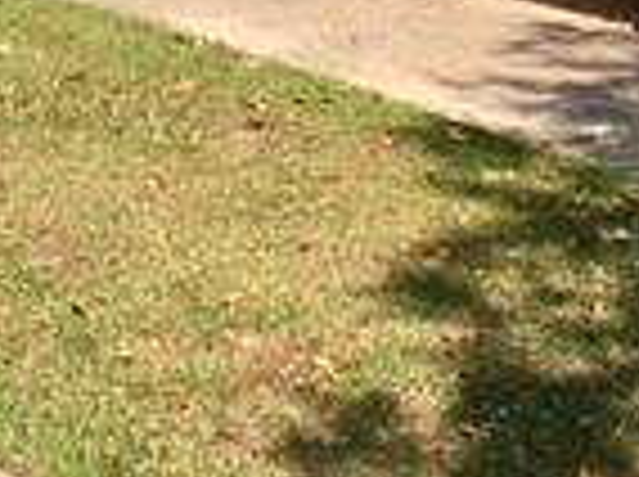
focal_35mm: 131
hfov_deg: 15.1
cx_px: 248
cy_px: -495
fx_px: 2414
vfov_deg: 10.3
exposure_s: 1/1221
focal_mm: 4.15
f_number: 2.2
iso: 25
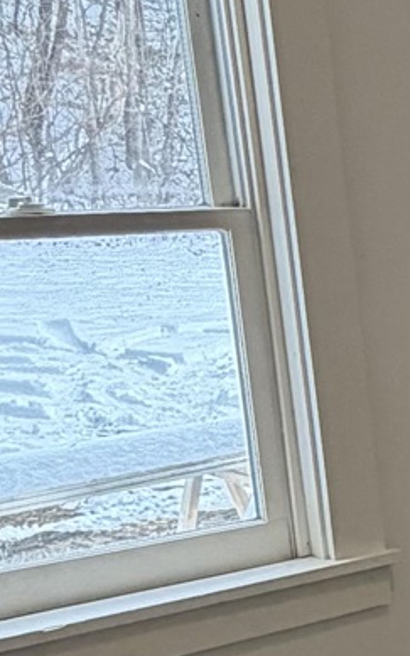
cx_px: 987
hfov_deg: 12.0
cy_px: 570
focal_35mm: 88
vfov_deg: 23.0
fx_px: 1574
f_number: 2.2
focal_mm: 2.22
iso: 200
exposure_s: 1/120
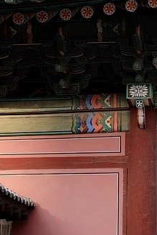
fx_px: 875
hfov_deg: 10.2
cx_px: 165
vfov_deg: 15.0
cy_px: 4
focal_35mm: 134
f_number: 5.6
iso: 125
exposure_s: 1/100
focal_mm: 26
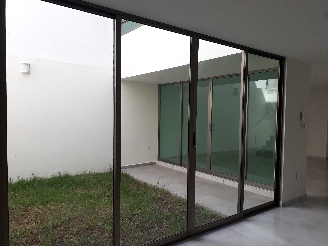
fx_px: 256
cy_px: 123
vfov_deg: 51.4
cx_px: 164
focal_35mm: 27
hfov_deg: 65.3
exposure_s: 1/138
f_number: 1.9
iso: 40
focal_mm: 3.6
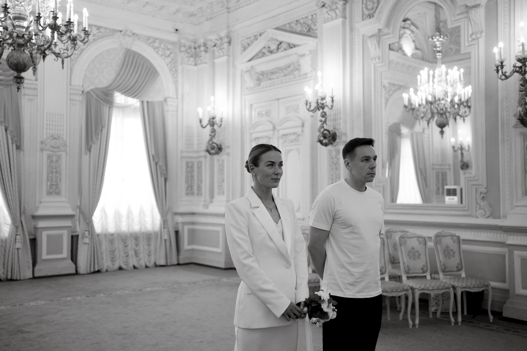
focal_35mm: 35
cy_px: 176
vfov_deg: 37.9
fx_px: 512
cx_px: 264
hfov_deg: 54.4
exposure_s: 1/250
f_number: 2.5
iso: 400
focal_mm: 35
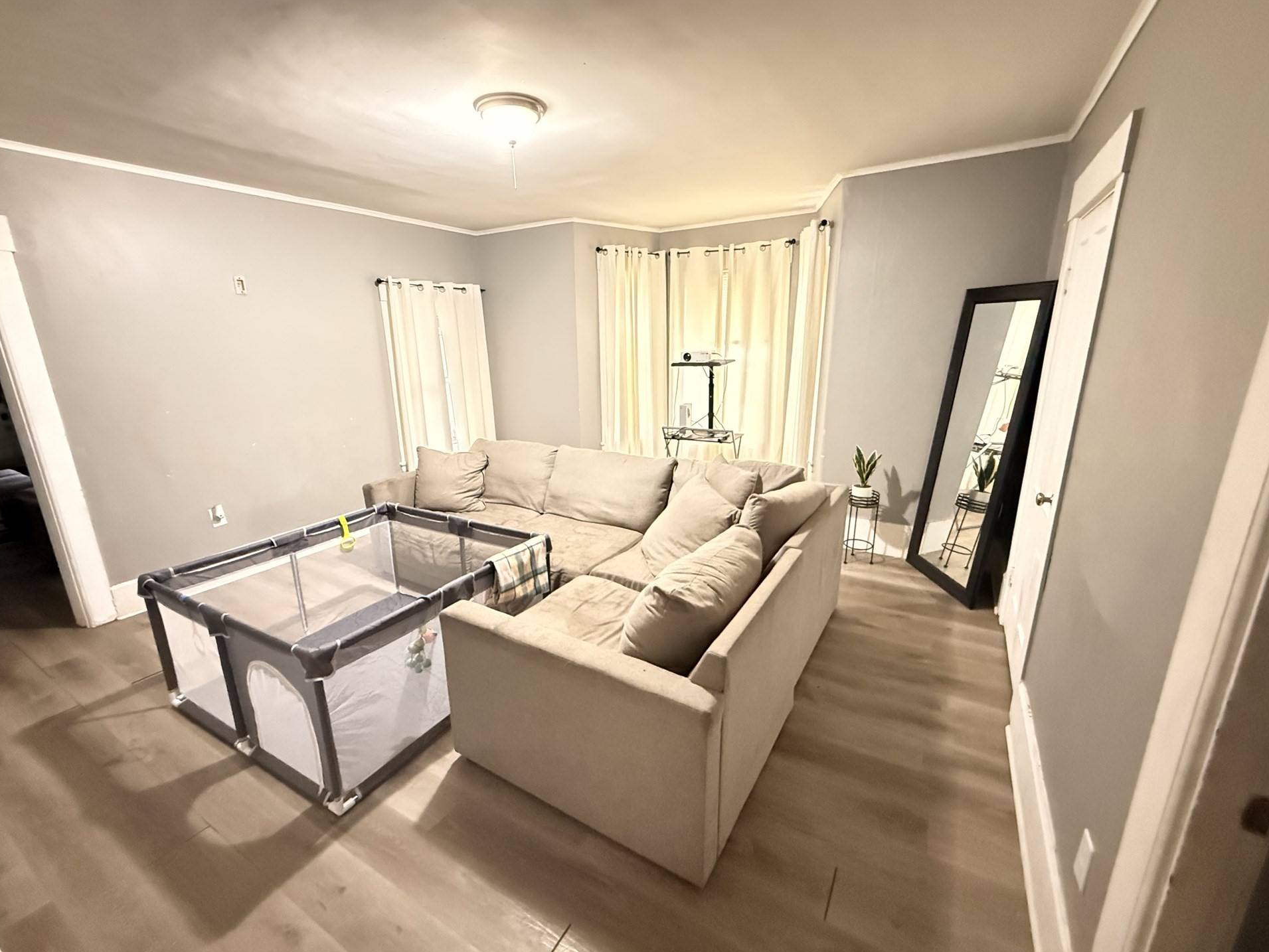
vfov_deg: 81.8
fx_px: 550
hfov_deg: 98.1
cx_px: 622
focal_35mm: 15
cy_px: 487
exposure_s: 1/30
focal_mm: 2.22
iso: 1600
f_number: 2.2
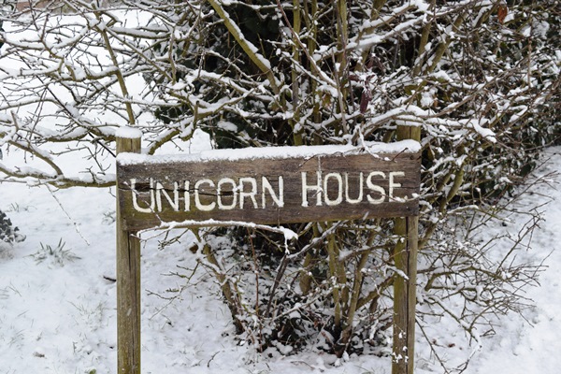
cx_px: 280
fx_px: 748
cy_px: 187
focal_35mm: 48
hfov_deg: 41.1
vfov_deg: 28.1
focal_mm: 32
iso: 400
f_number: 6.3
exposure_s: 1/160
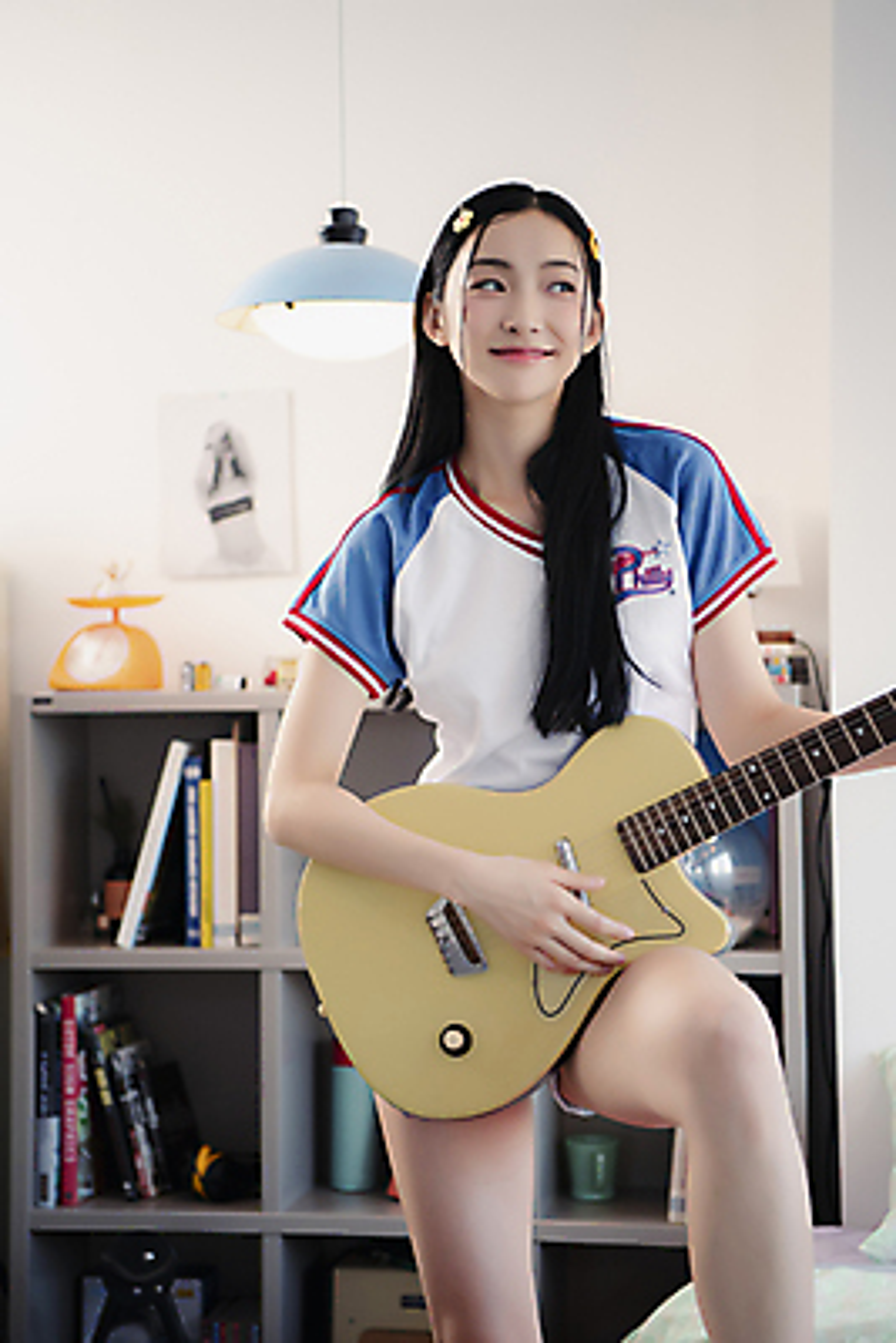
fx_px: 2611
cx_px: 448
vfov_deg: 28.8
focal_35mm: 70
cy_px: 672
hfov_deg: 19.5
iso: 400
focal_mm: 70
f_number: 2.8
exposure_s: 1/125
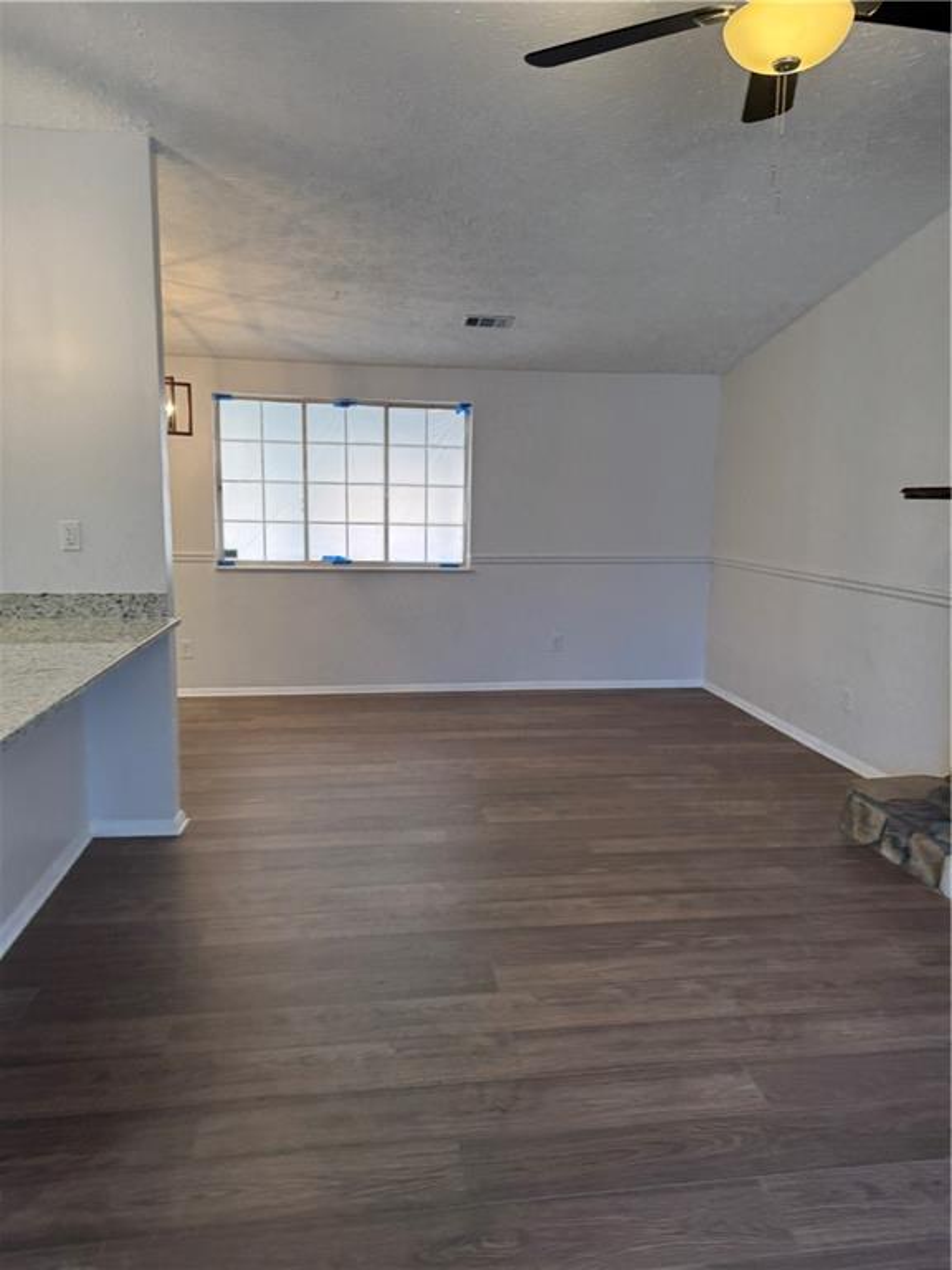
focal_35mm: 24
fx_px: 880
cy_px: 635
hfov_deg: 56.8
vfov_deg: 71.6
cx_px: 476
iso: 100
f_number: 1.78
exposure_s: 1/120
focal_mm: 6.76
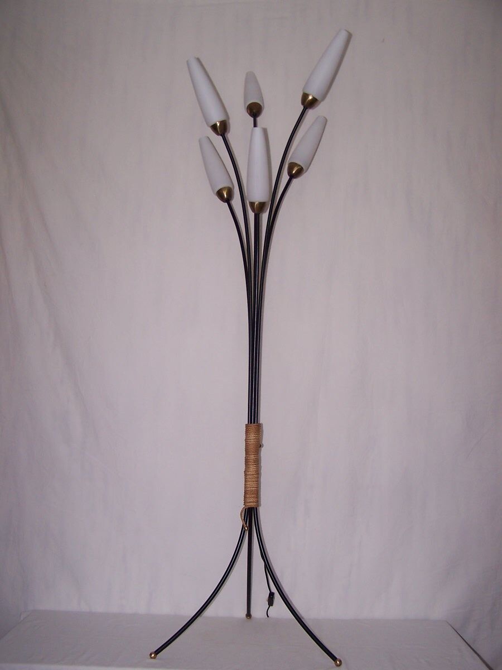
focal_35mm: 38
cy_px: 335
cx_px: 251
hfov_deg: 37.7
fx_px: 735
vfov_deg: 49.0
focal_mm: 6.3
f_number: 2.8
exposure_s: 1/60
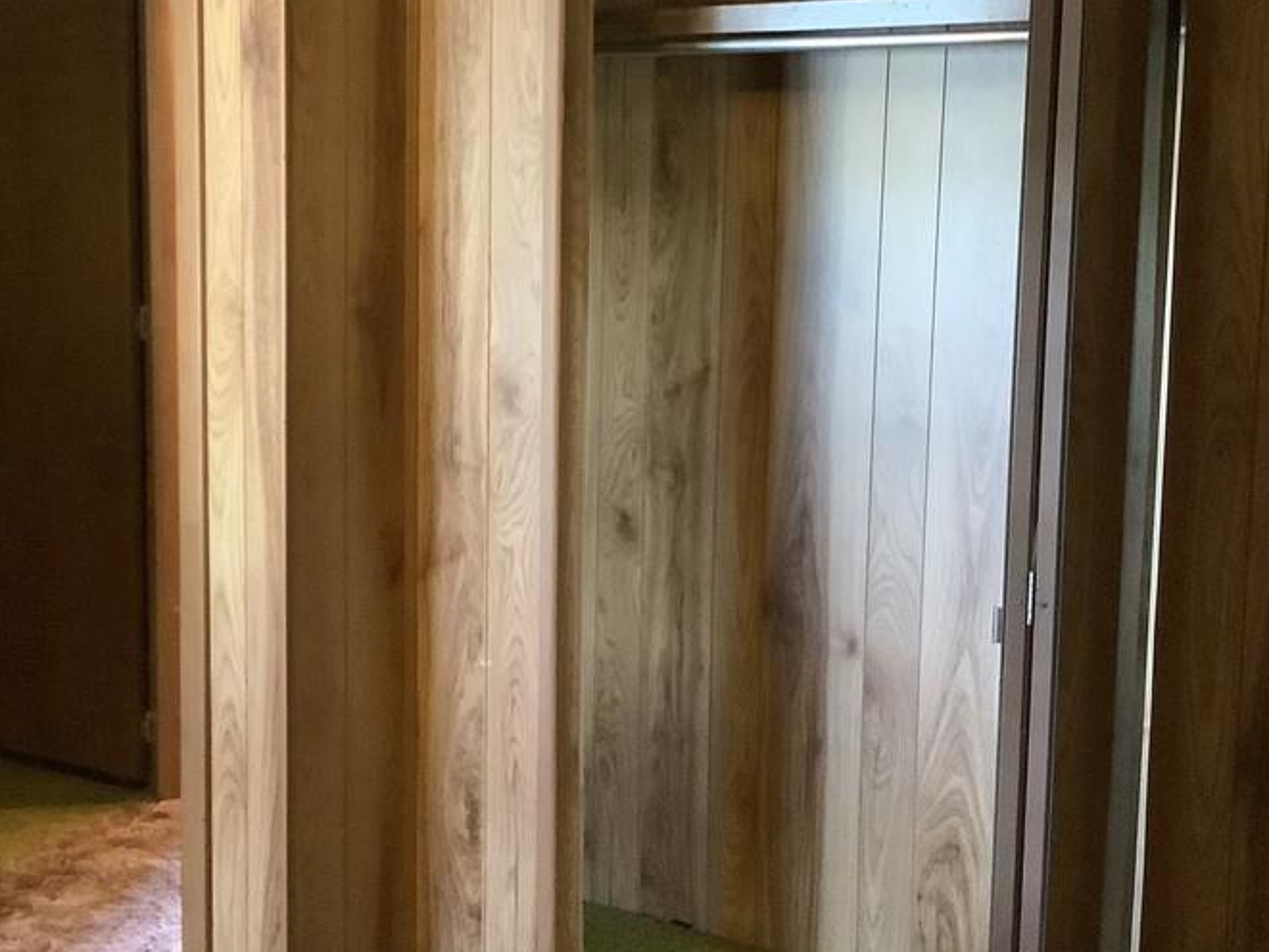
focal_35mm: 48
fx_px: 1760
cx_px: 463
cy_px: 353
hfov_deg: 39.3
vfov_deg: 30.1
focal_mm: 3.3
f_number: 2.4
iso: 640
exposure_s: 1/24
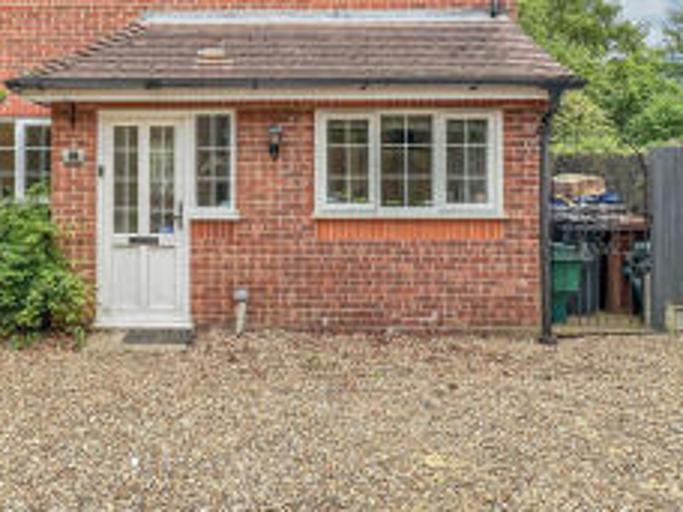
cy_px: 133
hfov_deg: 64.9
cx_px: 208
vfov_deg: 51.0
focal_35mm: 26
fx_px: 513
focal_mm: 2.22
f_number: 2.2
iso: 40
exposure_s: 1/160
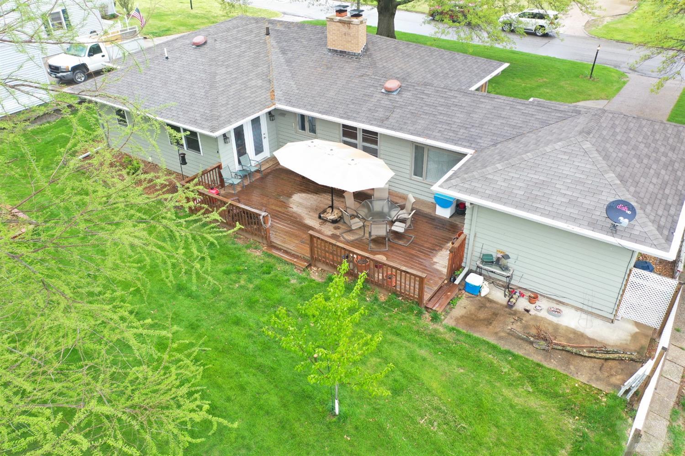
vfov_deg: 46.4
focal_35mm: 28
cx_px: 342
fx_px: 533
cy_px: 228
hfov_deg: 65.5
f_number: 3.5
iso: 100
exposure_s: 1/80
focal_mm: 10.26
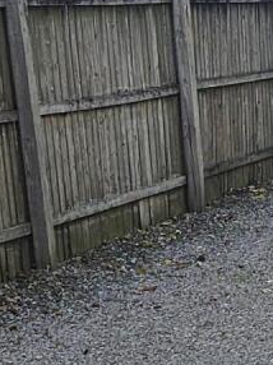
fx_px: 1696
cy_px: 217
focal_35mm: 161
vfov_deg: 12.3
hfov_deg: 8.8
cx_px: 480
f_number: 1.8
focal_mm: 5.4
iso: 25
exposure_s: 1/1005
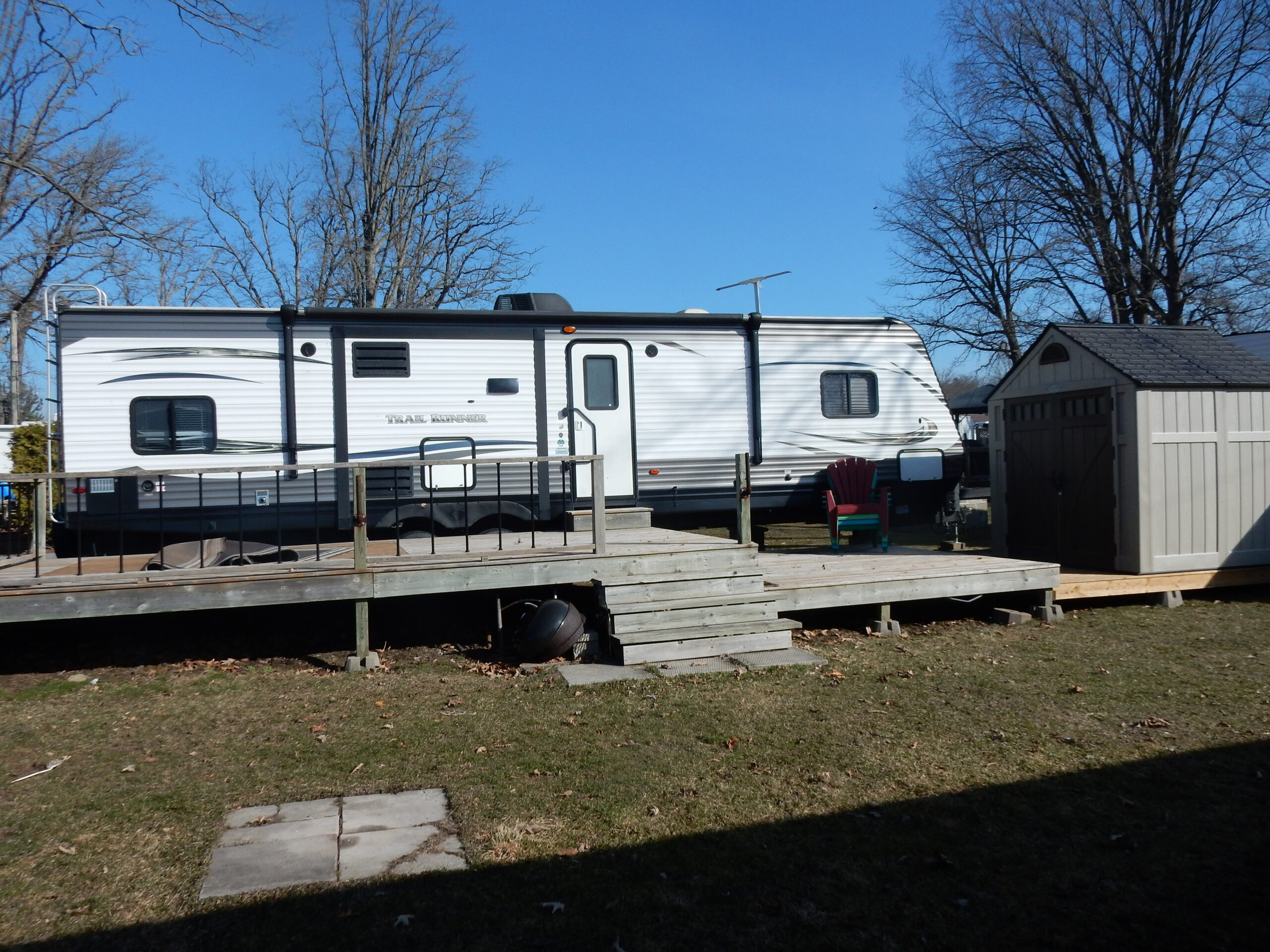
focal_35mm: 25
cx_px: 635
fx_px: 917
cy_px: 476
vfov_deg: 54.9
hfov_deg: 69.4
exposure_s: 1/1600
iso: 125
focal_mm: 4.5
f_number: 3.7
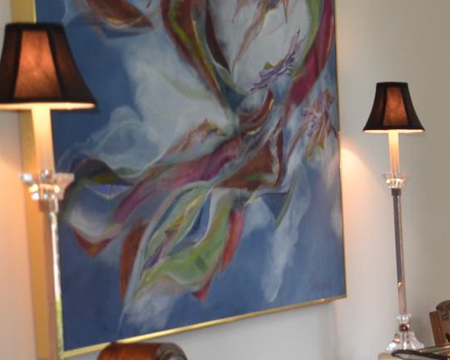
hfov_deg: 14.6
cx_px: 844
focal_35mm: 113
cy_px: 310
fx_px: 1502
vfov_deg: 13.6
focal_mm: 21
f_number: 3.8
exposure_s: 1/100
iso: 400
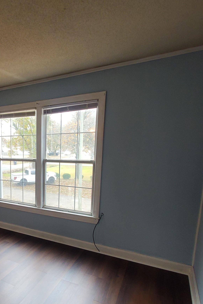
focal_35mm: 24
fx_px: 203
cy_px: 188
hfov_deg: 47.5
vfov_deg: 72.6
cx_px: 19
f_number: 2.2
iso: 100
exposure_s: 1/60
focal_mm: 1.8
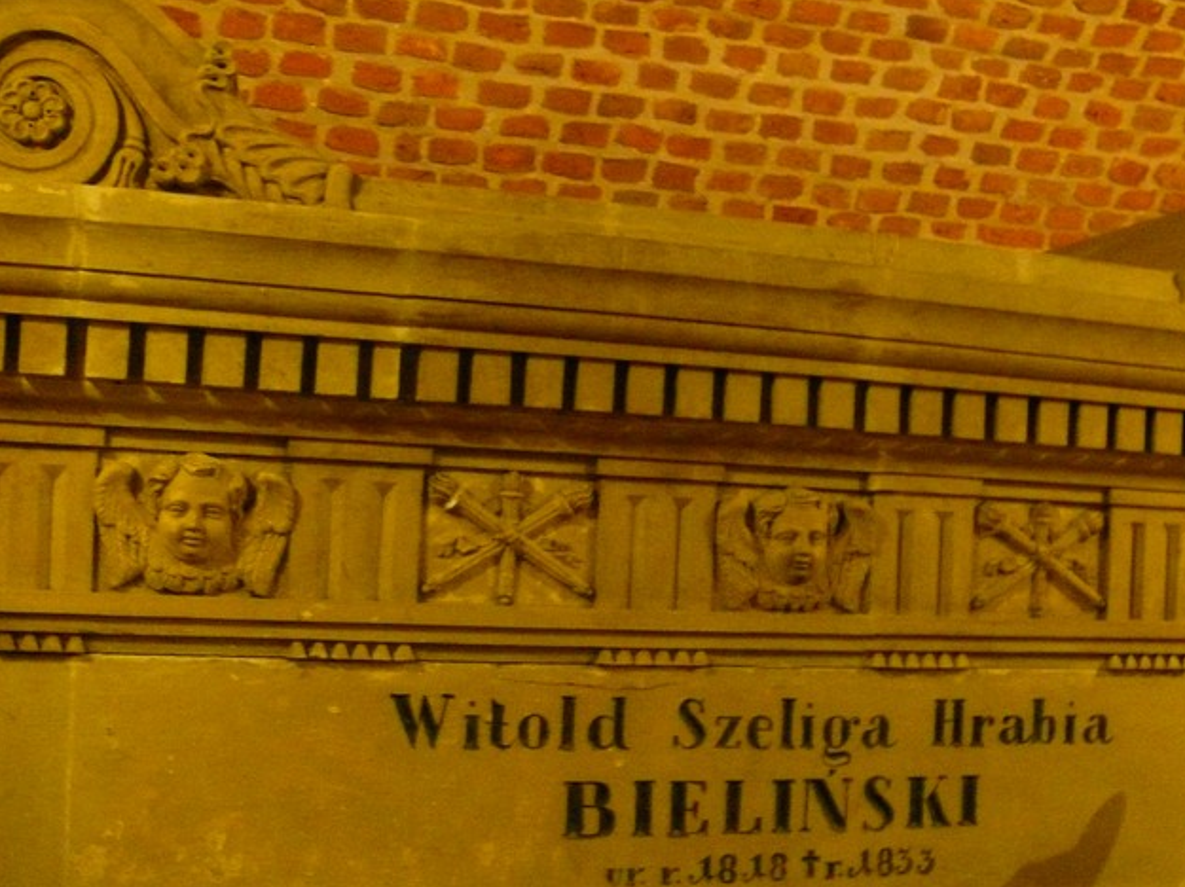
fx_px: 1437
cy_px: 510
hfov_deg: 44.7
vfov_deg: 34.3
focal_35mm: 42
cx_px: 679
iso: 800
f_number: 2.8
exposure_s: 1/5
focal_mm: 7.4
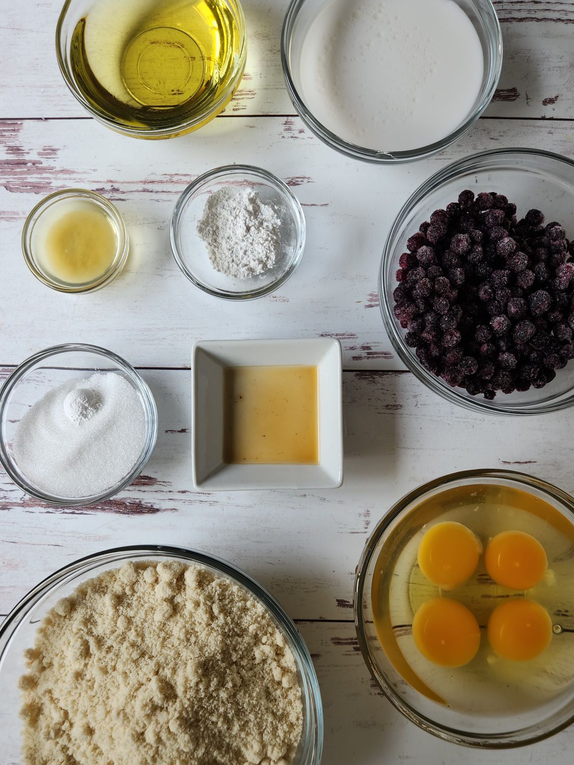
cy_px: 414
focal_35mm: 30
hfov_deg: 46.8
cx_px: 304
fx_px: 663
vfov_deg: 59.9
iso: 32
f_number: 1.8
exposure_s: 1/182
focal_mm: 5.4
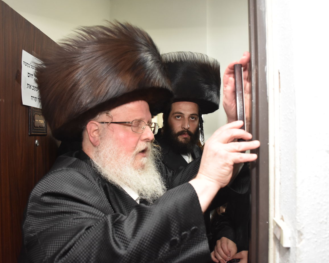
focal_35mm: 34
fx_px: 331
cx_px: 167
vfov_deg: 43.4
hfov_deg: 52.8
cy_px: 131
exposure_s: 1/60
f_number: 5.6
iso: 1250
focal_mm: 20
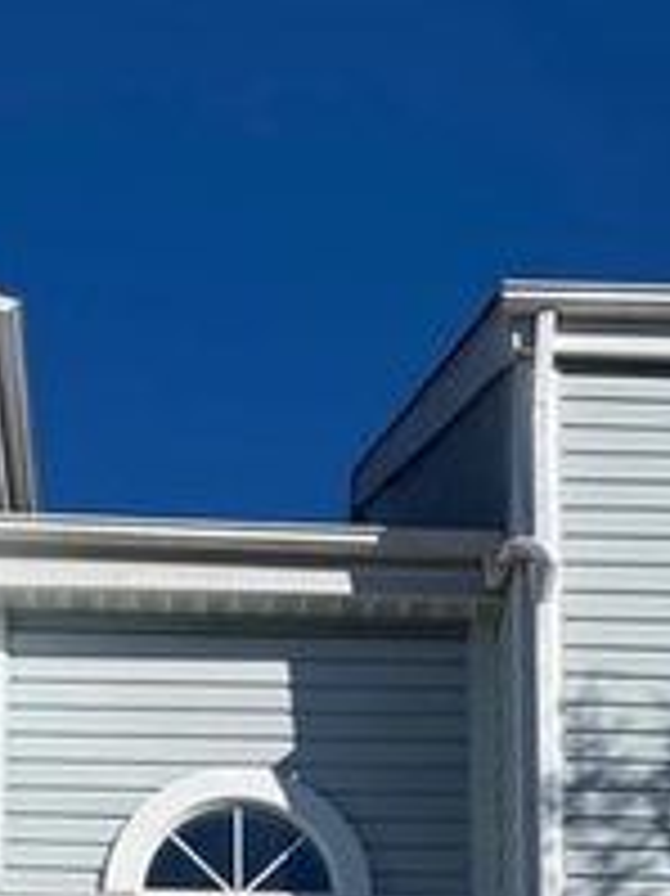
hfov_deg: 16.9
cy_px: 1425
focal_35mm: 87
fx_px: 2248
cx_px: 216
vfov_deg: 19.1
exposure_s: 1/5495
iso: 32
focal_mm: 4.25
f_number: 1.8
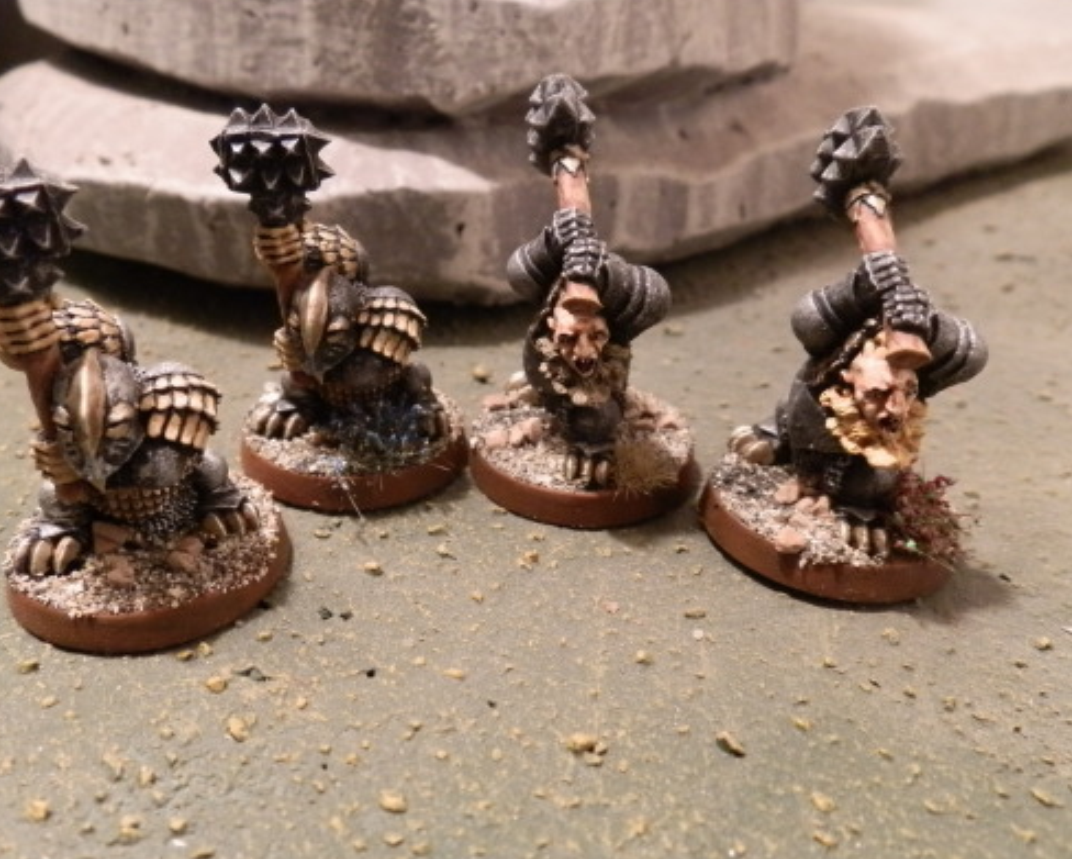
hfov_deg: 58.6
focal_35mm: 30
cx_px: 488
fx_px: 952
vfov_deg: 48.5
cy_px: 426
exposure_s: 1/60
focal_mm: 5
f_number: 3.1
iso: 400
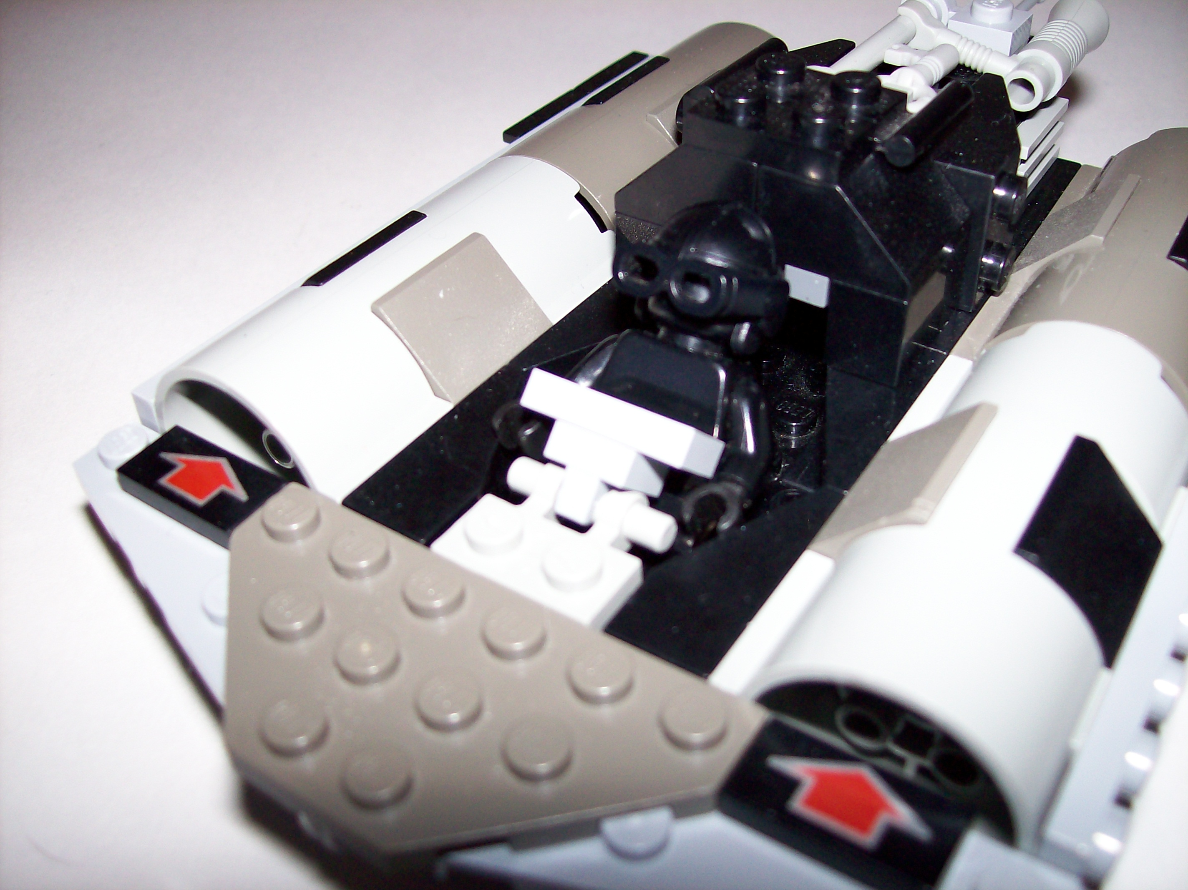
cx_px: 594
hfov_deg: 51.4
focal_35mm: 36
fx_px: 1235
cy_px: 445
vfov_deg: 39.6
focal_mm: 6
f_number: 2.7
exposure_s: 1/64
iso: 80
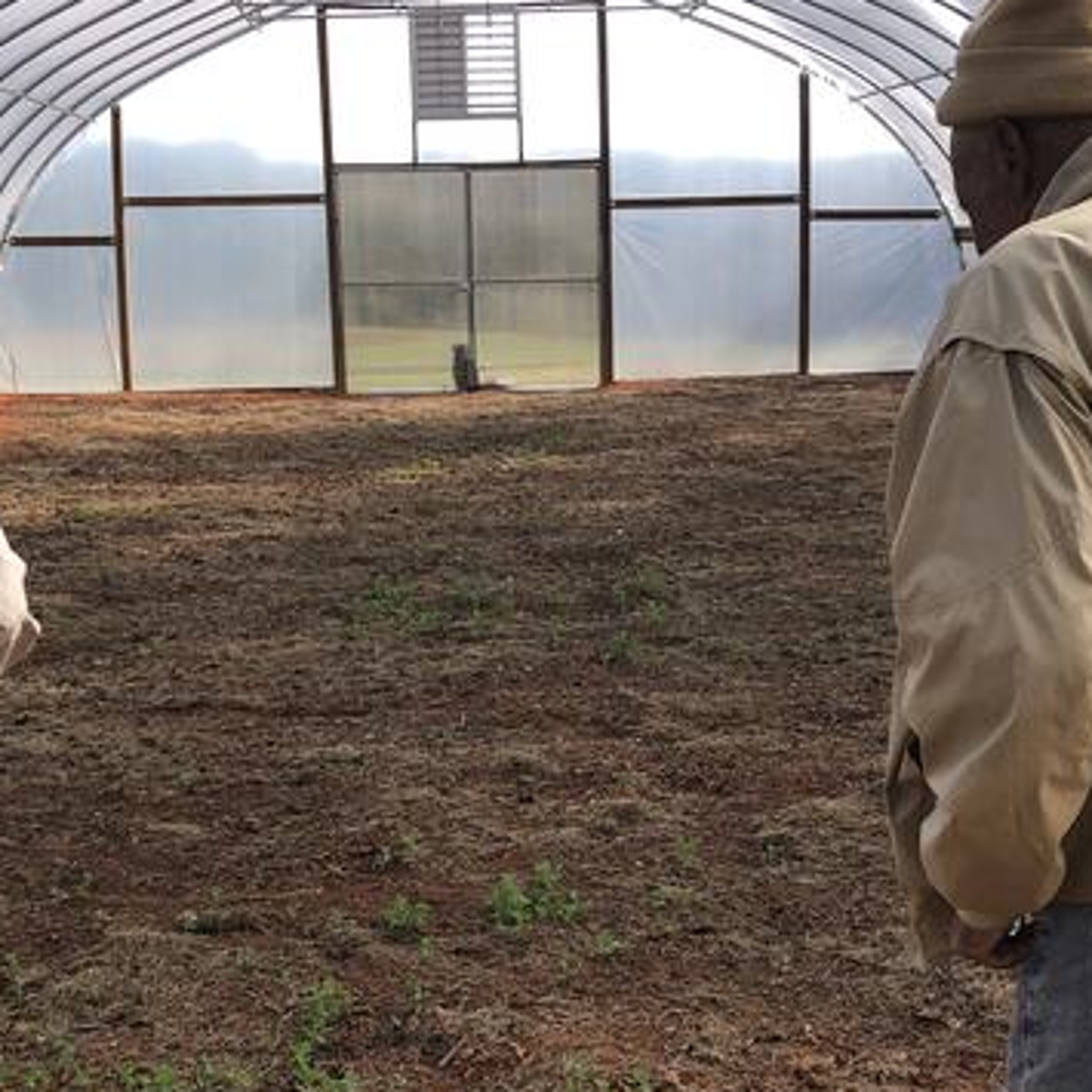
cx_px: 475
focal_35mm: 65
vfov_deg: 26.2
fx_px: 2320
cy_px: 781
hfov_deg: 26.5
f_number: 1.8
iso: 20
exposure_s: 1/533
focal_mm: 3.99
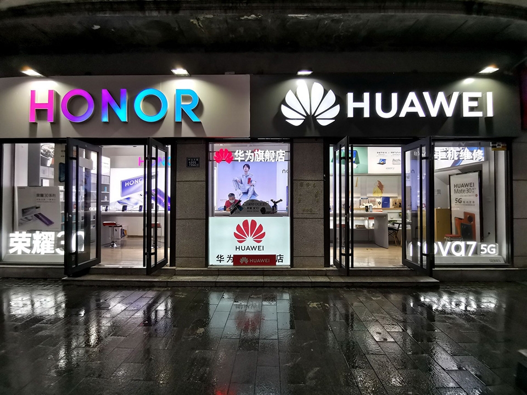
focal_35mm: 16
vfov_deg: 78.1
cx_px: 264
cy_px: 198
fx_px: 244
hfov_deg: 94.5
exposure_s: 1/159
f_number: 2.2
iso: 50
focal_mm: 2.35
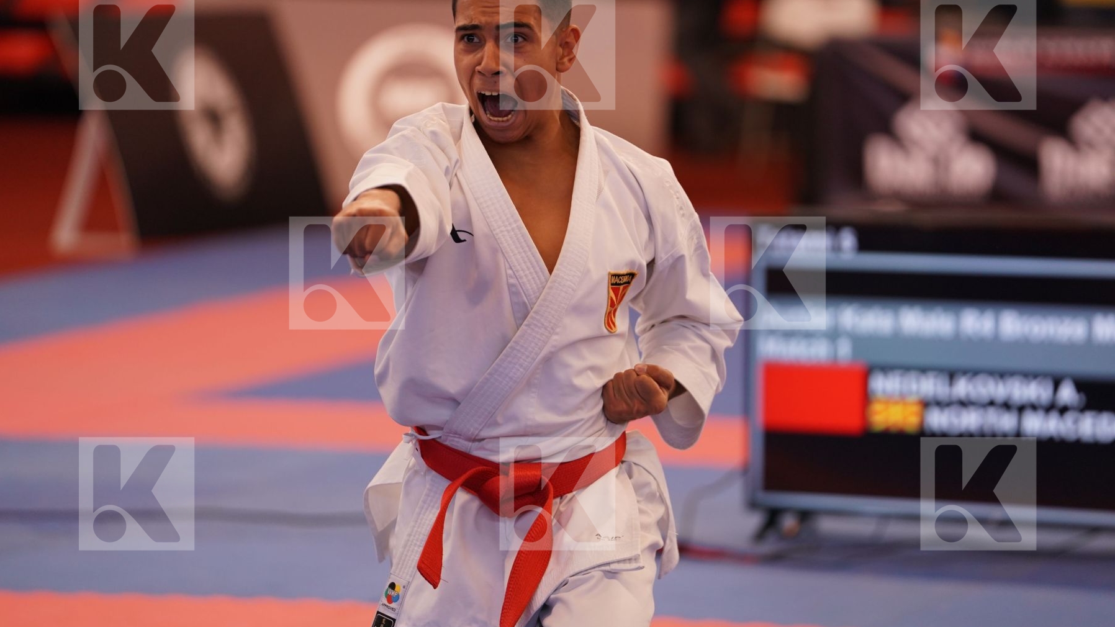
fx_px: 6208
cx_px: 558
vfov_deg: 5.8
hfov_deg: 10.3
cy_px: 273
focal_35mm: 210
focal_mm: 200
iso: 1000
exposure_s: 1/500
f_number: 2.8
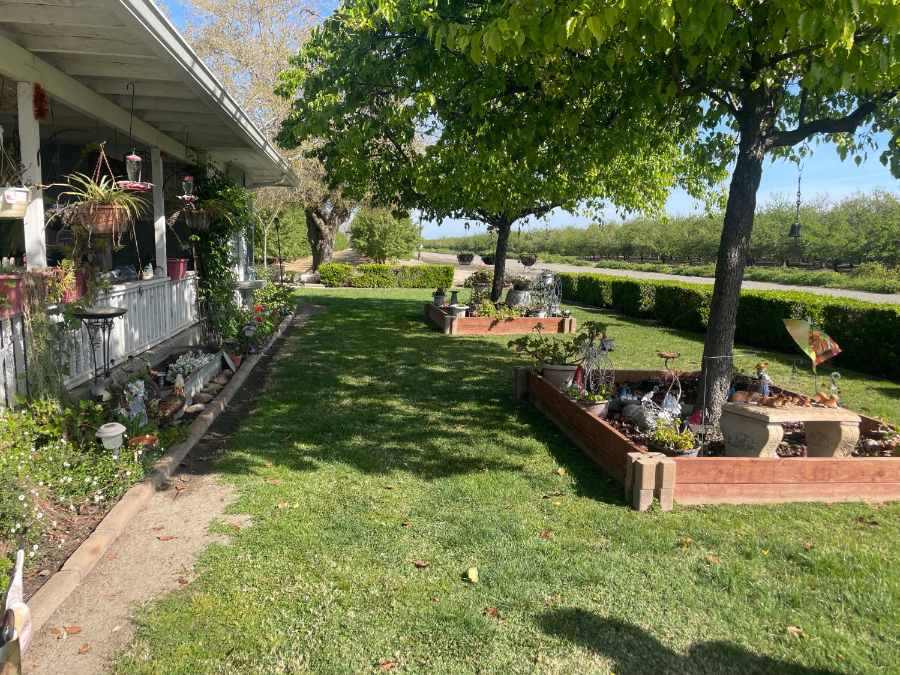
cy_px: 338
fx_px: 676
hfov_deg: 67.3
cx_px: 450
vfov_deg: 53.1
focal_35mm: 26
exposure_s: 1/1335
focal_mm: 4.2
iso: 32
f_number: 1.6
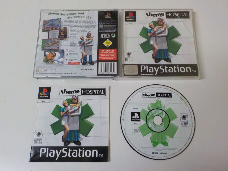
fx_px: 198
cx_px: 114
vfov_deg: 46.8
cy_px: 86
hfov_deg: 60.0
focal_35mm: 30
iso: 160
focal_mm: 4.1
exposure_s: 1/30
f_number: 3.3
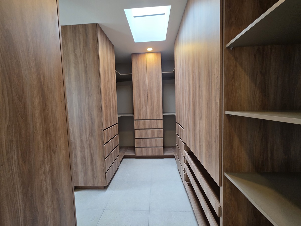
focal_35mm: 13
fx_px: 113
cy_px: 113
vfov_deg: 89.9
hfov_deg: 106.2
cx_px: 150
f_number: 1.9
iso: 200
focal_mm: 2.2
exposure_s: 1/120
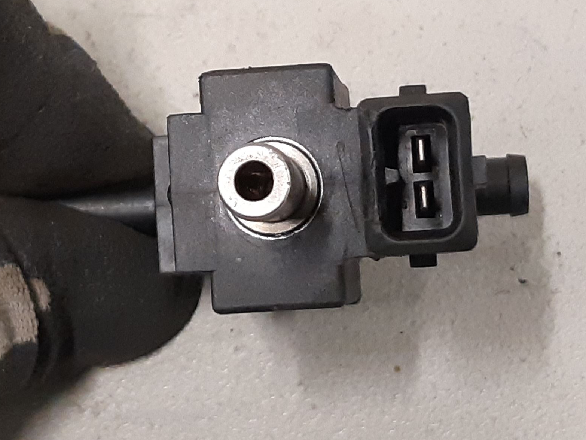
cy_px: 175
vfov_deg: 41.6
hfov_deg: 53.9
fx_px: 576
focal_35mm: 34
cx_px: 277
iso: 320
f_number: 1.7
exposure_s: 1/50
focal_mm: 3.93
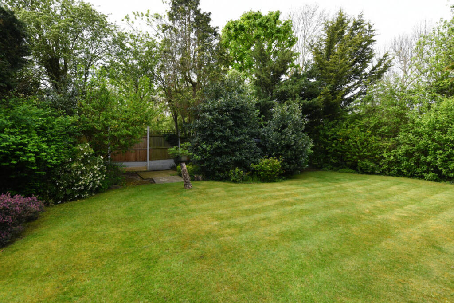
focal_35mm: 15
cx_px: 227
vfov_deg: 77.3
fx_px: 189
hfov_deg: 100.4
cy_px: 152
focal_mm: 15
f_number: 10
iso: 800
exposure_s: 1/640
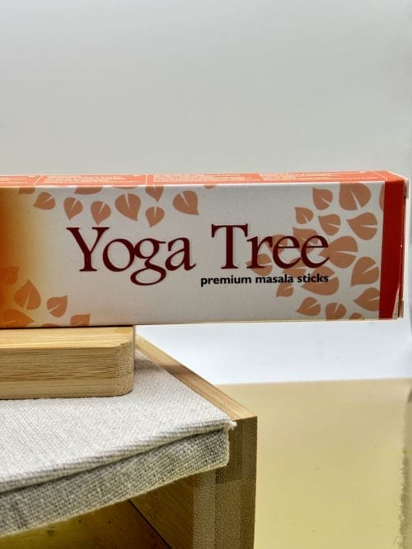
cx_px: 206
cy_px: 274
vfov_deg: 36.8
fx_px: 825
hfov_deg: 28.0
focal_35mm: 52
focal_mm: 5.96
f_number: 1.6
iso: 32
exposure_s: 1/100
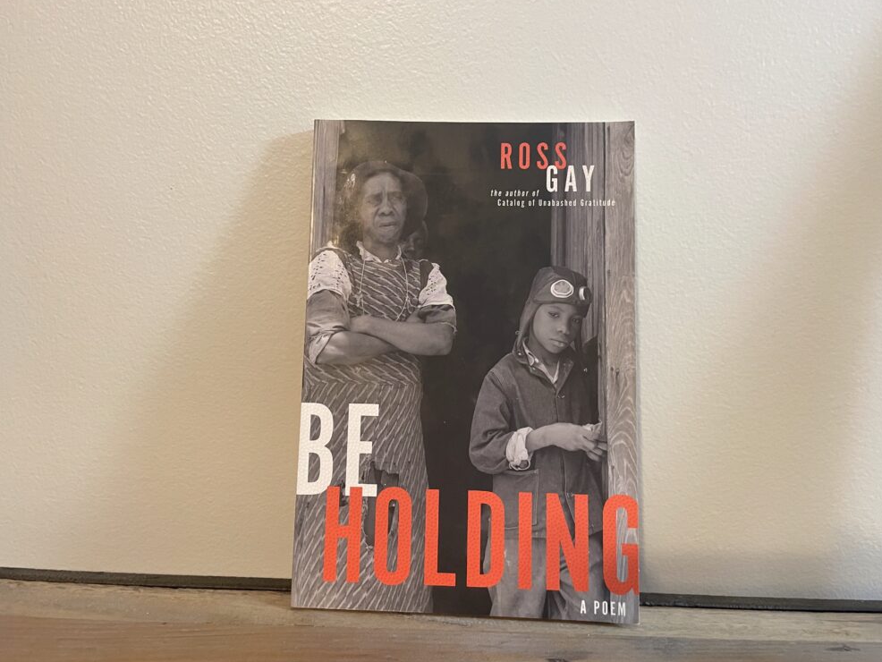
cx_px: 429
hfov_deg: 65.3
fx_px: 688
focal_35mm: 27
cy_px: 319
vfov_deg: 51.4
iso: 320
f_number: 1.6
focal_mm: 4.2
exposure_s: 1/60
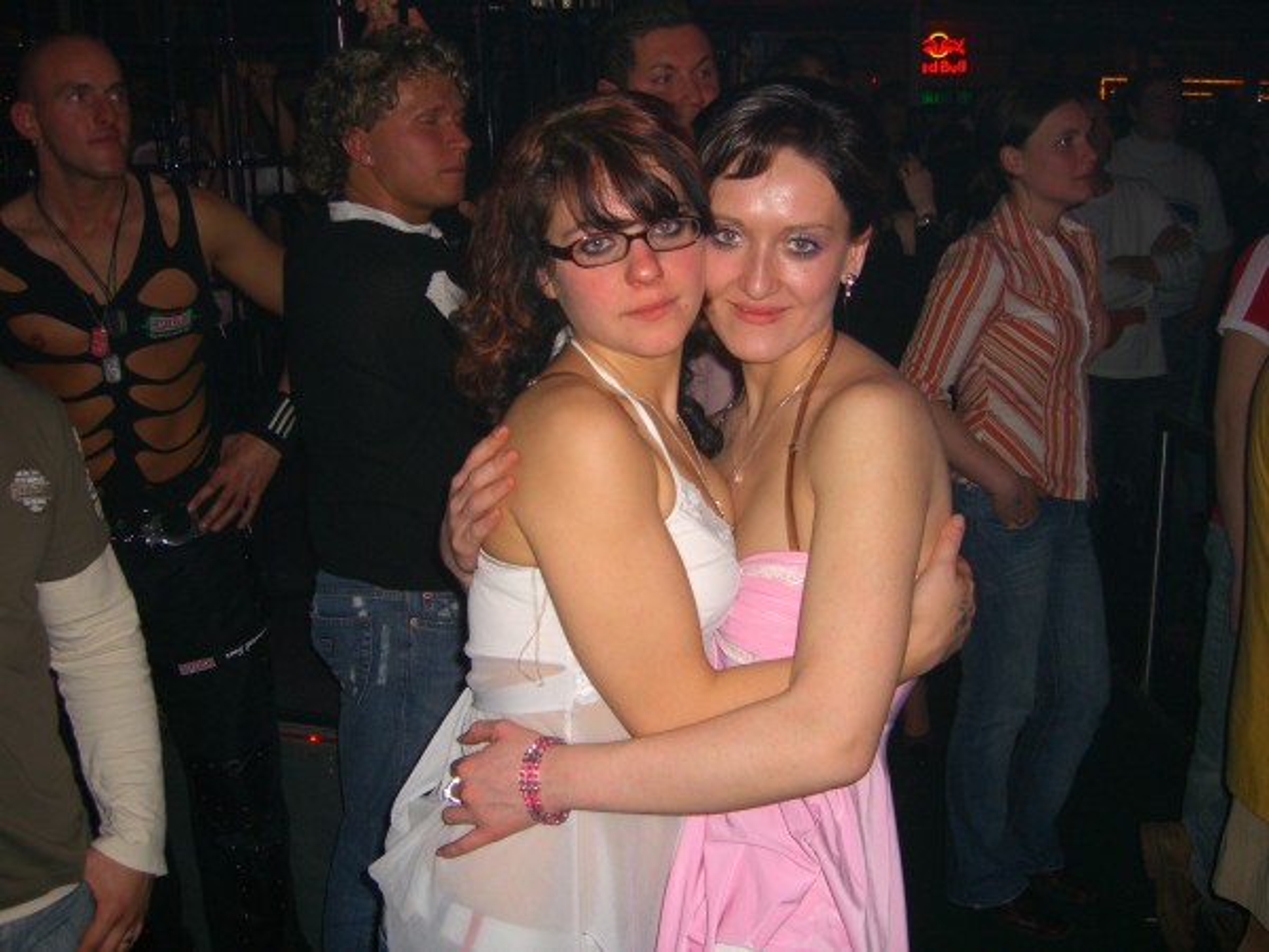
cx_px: 634
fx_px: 1393
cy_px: 476
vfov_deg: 37.7
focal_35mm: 38
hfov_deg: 49.0
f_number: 2.8
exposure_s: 1/60
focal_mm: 7.9
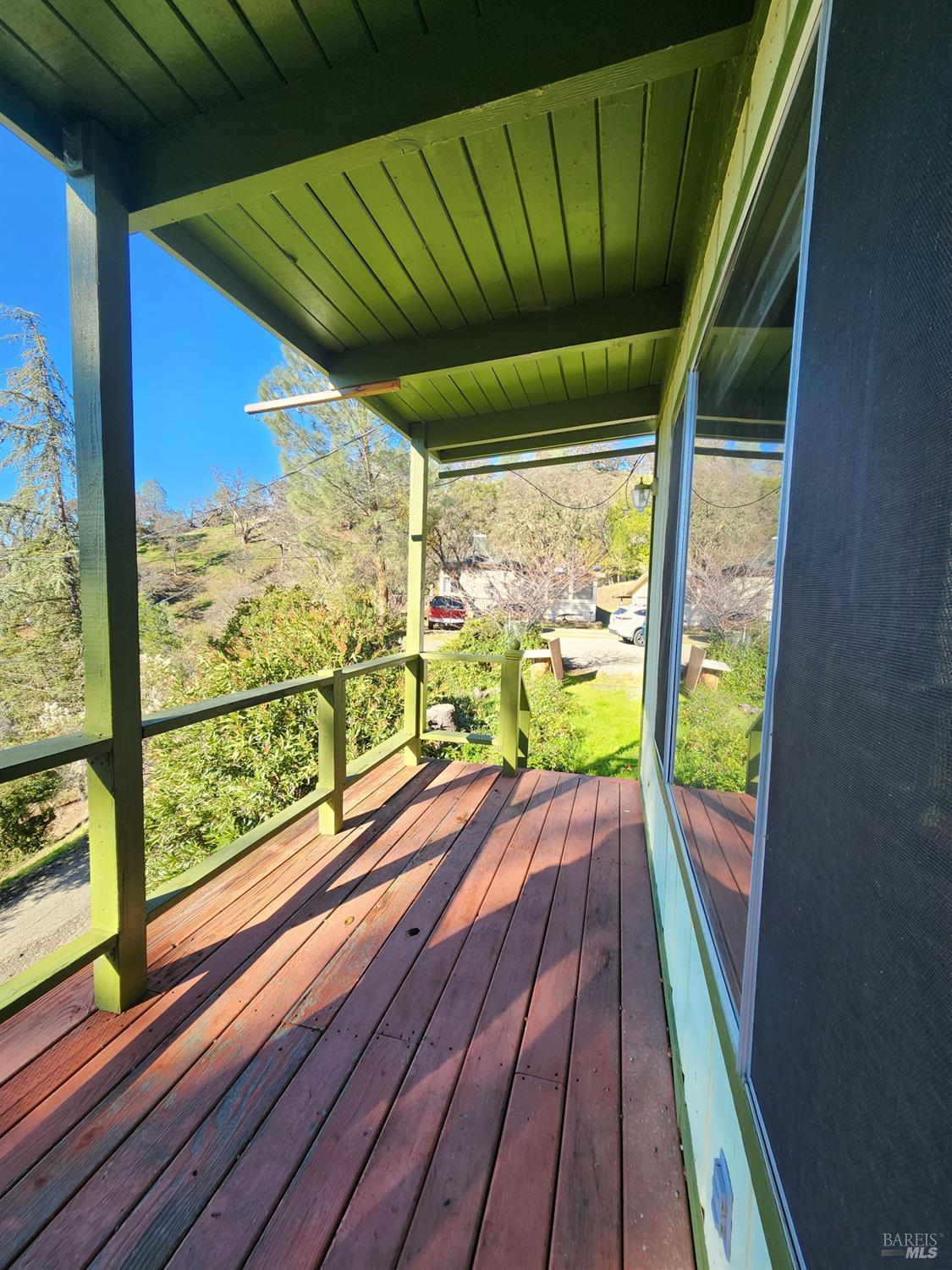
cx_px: 476
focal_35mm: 13
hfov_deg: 89.9
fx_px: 477
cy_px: 635
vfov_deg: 106.2
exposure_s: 1/236
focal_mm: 2.2
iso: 50
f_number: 2.2
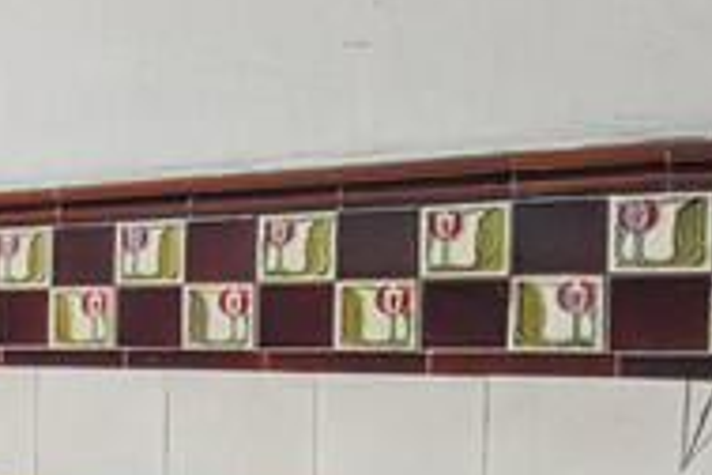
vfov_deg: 17.8
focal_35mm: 76
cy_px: 352
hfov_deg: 17.1
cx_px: -802
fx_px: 1503
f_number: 5.6
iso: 1250
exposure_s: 1/100
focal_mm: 14
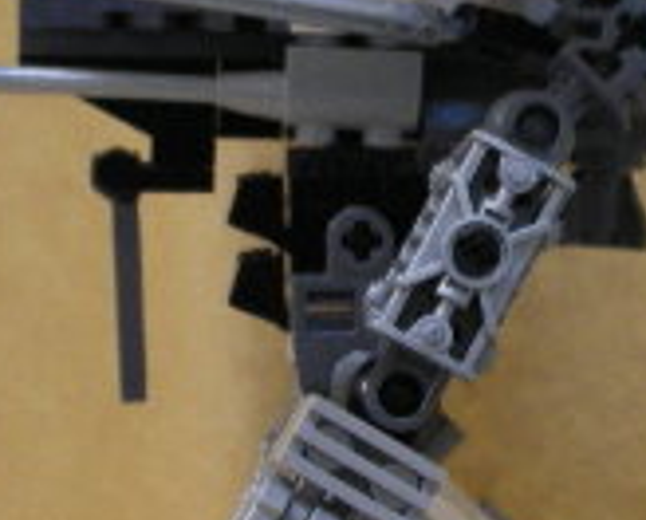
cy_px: 225
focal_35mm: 133
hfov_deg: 14.4
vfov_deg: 11.6
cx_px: 386
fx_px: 2549
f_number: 3
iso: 152
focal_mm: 5.8
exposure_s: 1/5.4
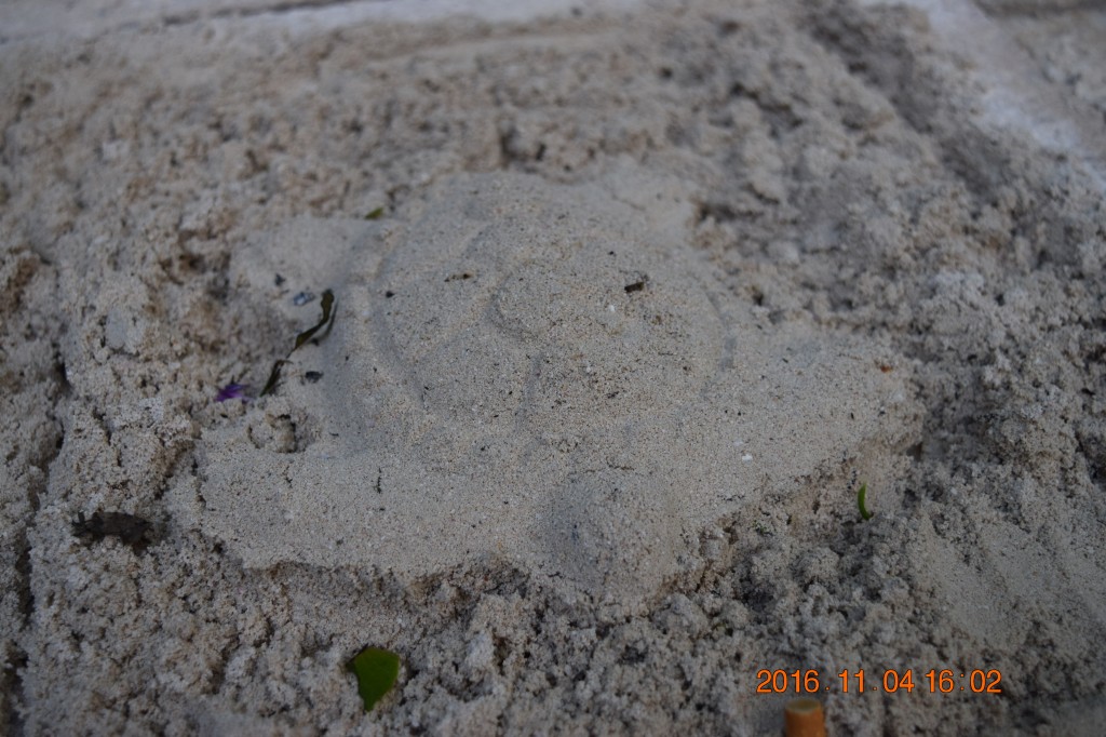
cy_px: 368
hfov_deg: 43.6
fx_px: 1382
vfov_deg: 29.8
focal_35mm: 45
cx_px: 553
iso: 400
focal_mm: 30
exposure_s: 1/80
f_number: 4.5
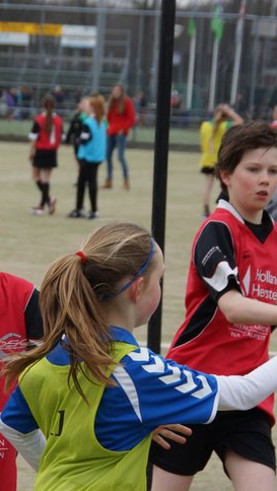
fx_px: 3246
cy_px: 330
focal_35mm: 249
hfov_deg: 4.9
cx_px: 52
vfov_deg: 8.6
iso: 400
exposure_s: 1/1000
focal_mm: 75
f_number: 5.6
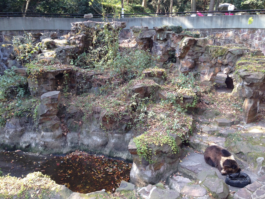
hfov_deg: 55.4
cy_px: 100
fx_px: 253
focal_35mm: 33
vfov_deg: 42.9
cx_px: 132
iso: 50
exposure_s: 1/60
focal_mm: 4.12
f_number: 2.4
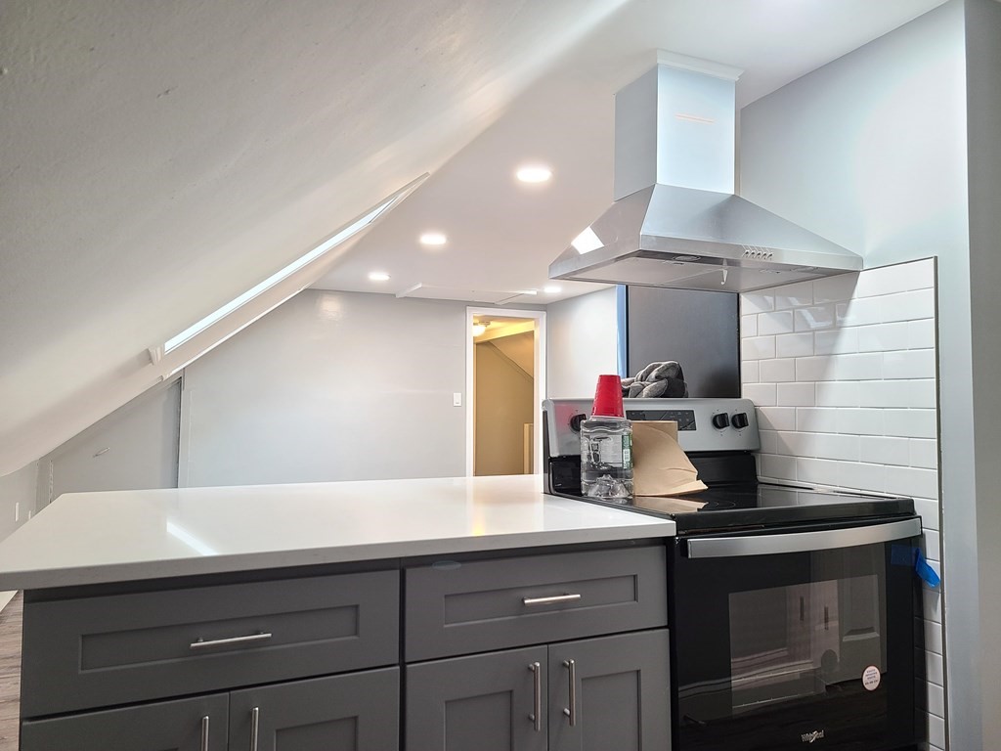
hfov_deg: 67.3
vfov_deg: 53.1
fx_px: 752
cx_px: 500
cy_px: 376
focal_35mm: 26
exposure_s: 1/39
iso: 200
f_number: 1.8
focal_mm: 5.4
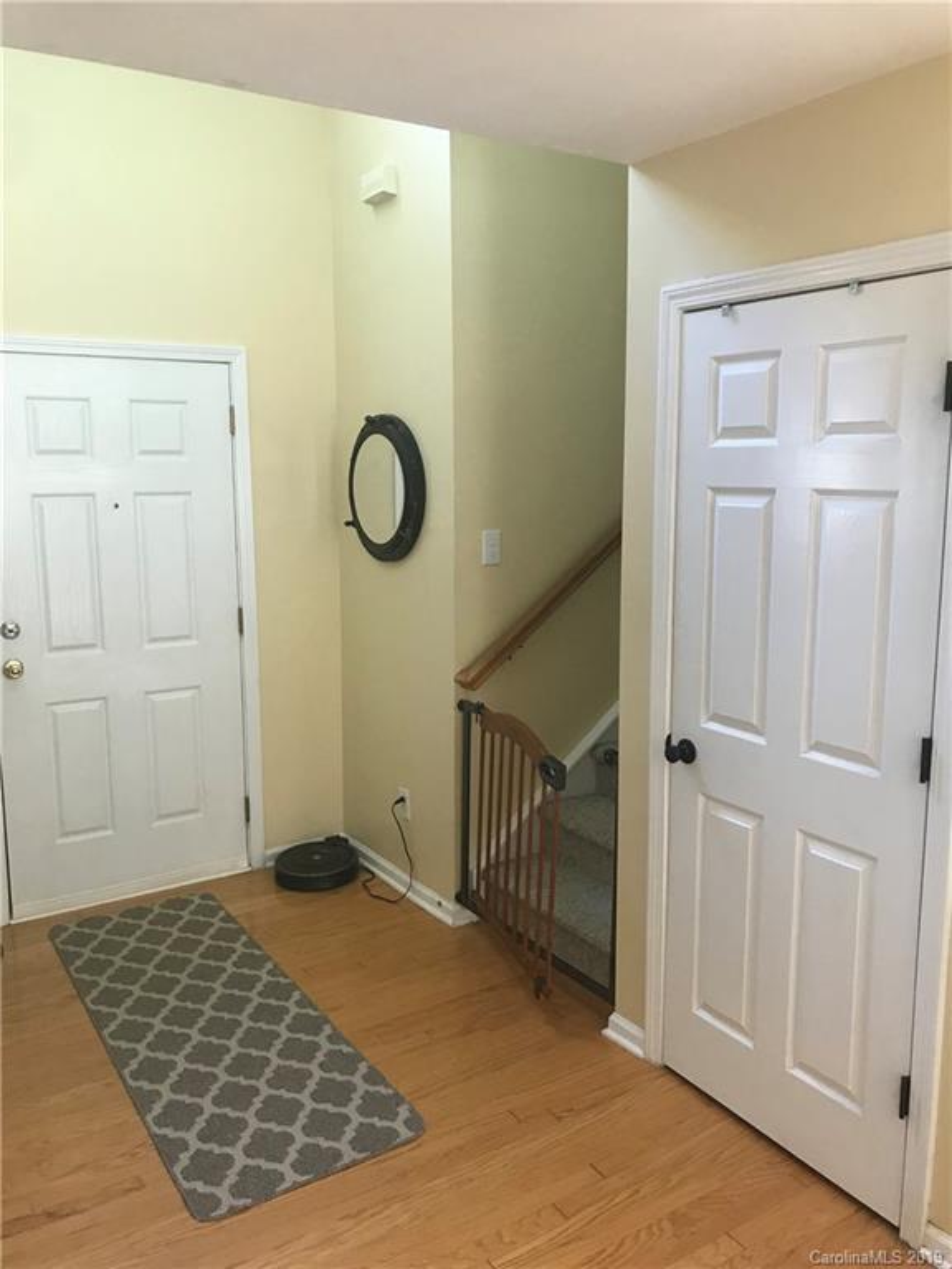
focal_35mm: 28
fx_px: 1027
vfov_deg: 63.4
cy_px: 634
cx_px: 476
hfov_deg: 49.7
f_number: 1.8
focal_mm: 3.99
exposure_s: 1/15
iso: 40
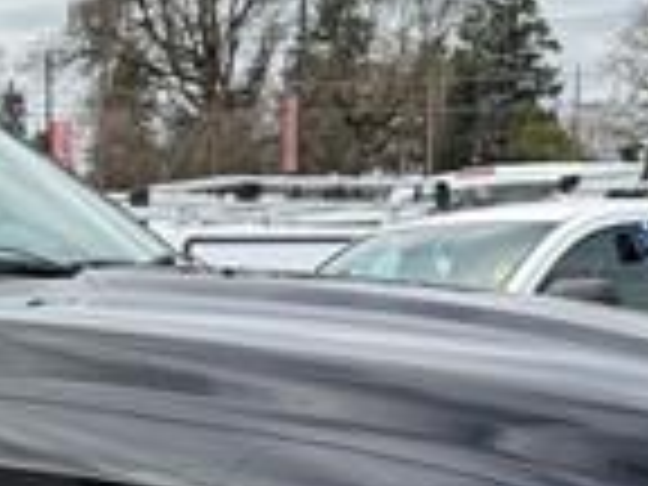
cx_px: -225
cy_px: 531
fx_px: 2003
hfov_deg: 17.1
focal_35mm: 107
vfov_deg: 13.6
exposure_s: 1/1949
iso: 80
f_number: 1.78
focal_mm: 6.76
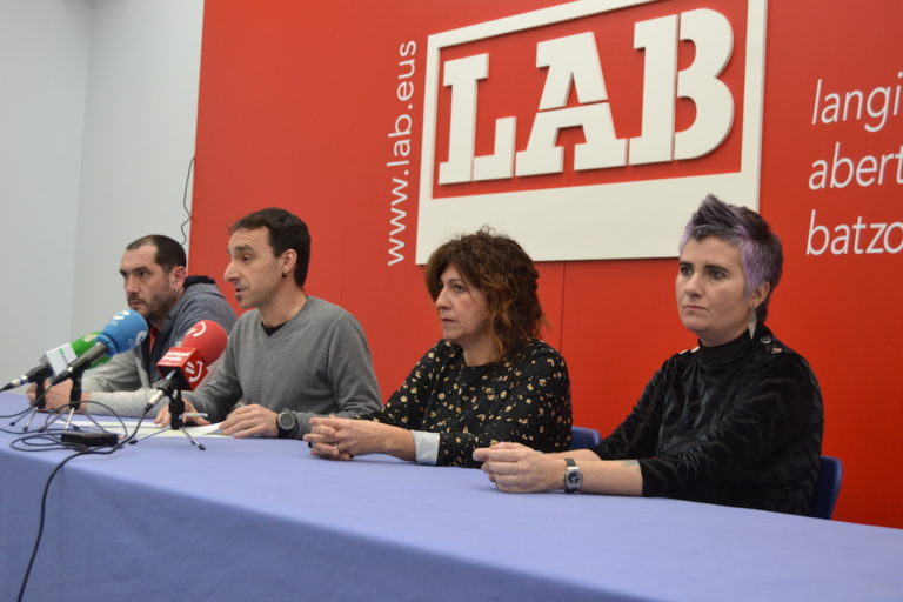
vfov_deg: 28.1
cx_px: 452
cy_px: 301
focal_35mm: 48
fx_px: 1204
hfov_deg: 41.1
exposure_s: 1/60
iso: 900
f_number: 4.5
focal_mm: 32
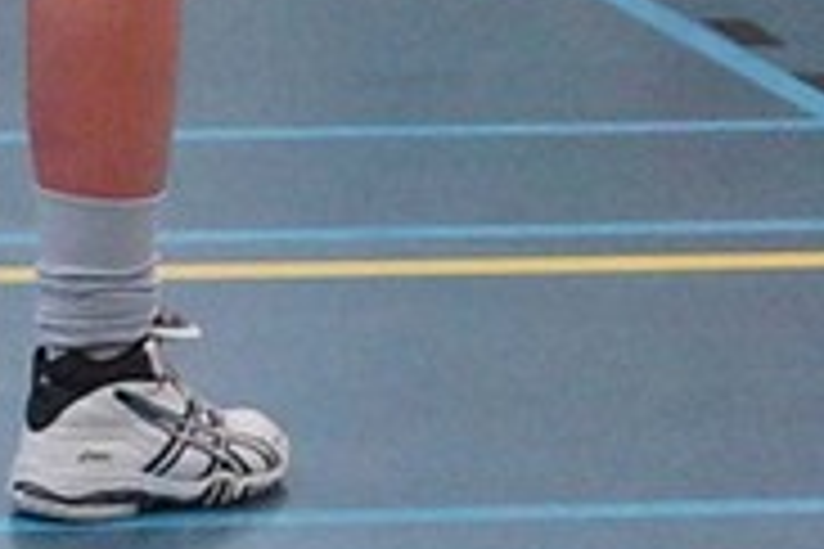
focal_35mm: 218
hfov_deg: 9.2
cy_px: -837
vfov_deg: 6.0
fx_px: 4989
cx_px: -320
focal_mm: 26
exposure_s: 1/320
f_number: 3.2
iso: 1250
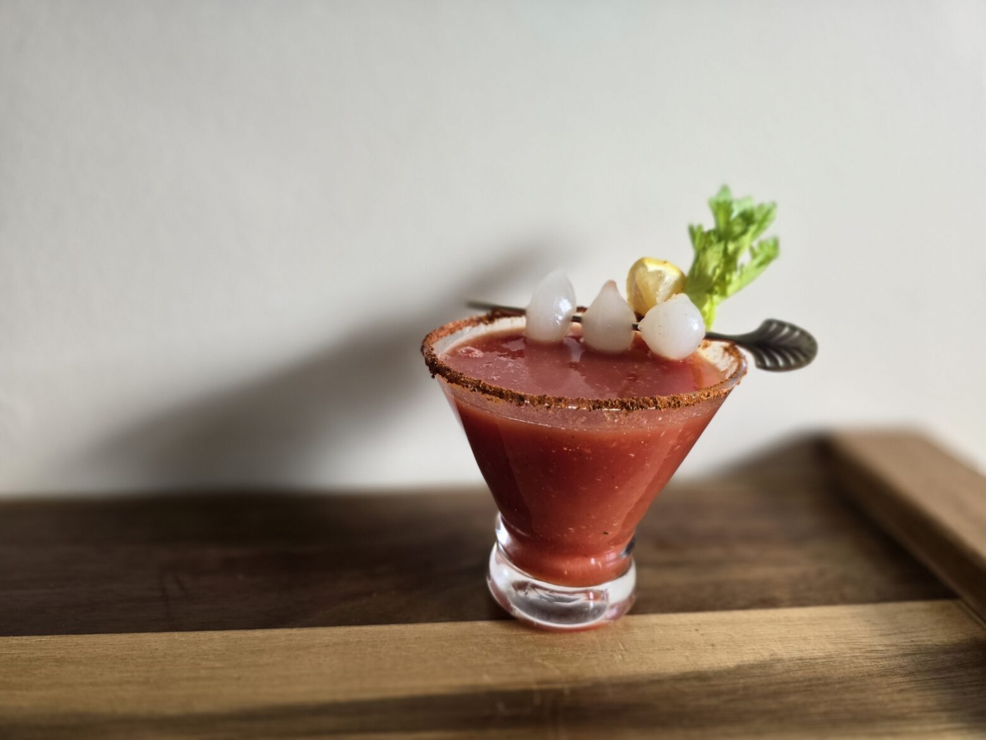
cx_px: 493
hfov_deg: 73.9
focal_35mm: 23
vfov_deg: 58.9
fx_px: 655
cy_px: 370
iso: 160
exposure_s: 1/120
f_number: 1.7
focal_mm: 6.3
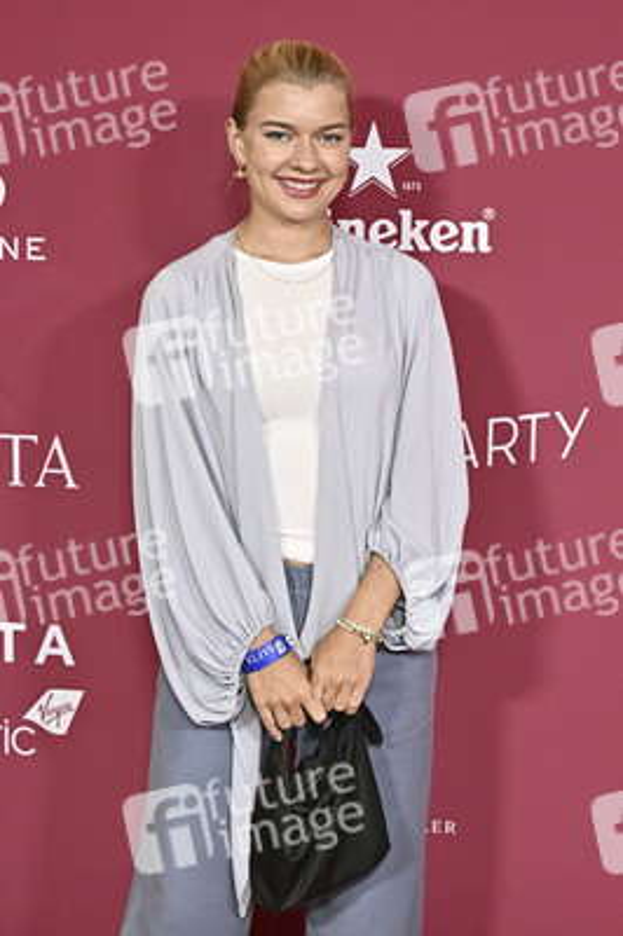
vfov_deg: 31.0
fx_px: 1690
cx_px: 312
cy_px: 468
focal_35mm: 65
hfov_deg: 20.9
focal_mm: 65
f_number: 5
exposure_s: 1/320
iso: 3200
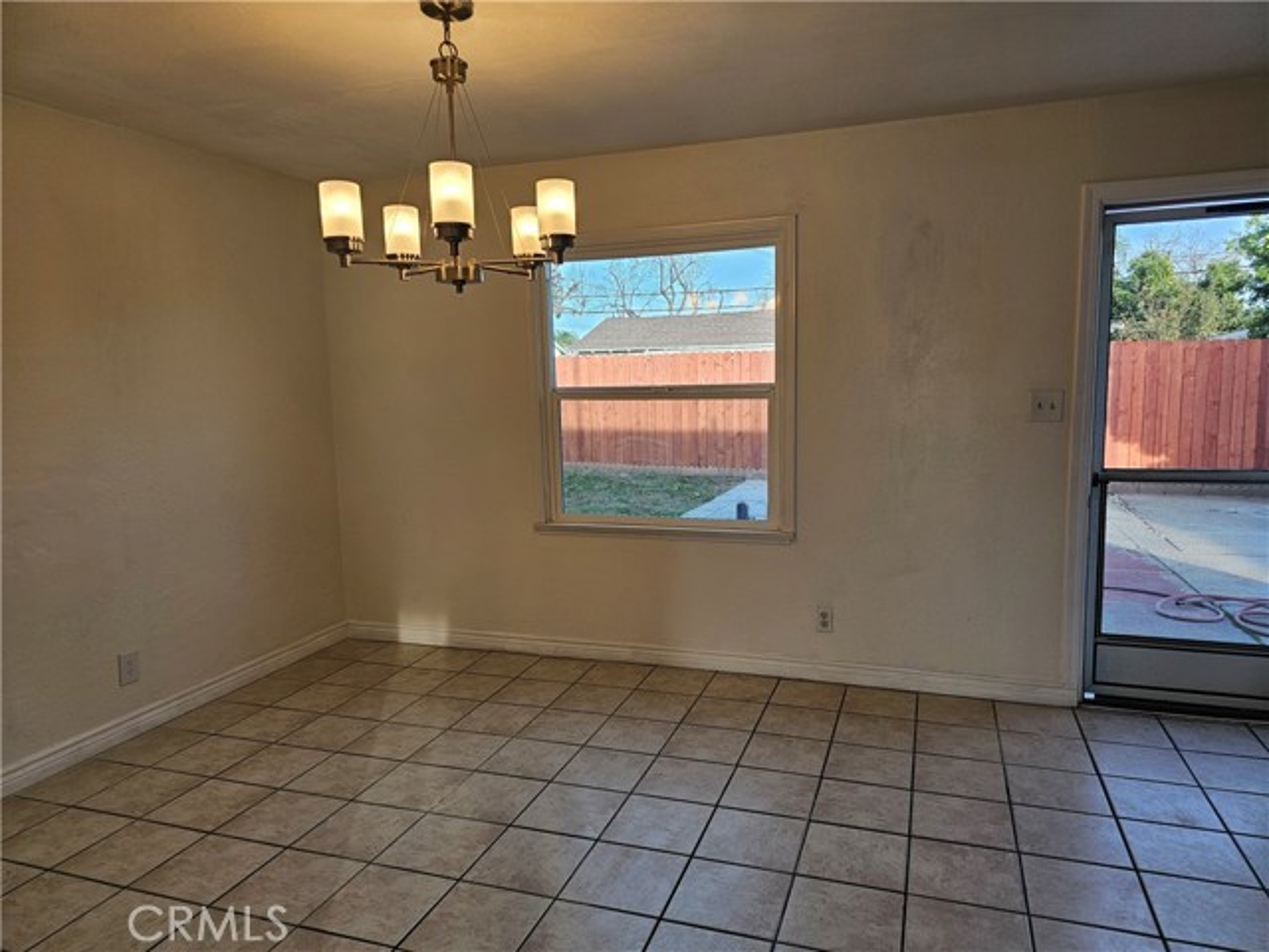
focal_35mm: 23
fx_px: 843
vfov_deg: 58.9
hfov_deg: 73.9
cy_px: 476
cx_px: 634
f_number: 1.7
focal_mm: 6.3
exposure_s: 1/120
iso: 32
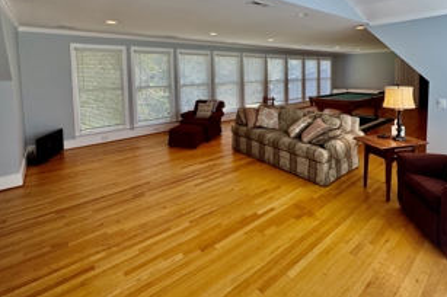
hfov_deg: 86.8
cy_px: 86
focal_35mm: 19
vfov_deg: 61.9
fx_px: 236
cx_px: 243
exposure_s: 1/120
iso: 80
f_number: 2.2
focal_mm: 2.22
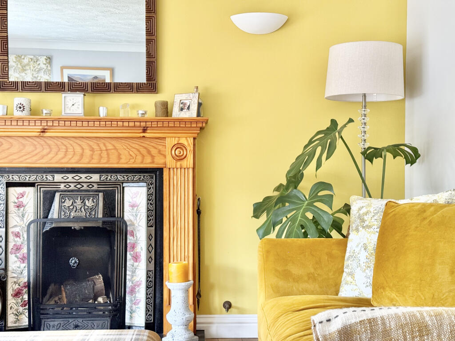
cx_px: 228
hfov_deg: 39.7
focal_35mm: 48
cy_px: 170
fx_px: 631
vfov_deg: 30.3
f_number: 1.78
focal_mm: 6.76
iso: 125
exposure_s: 1/60
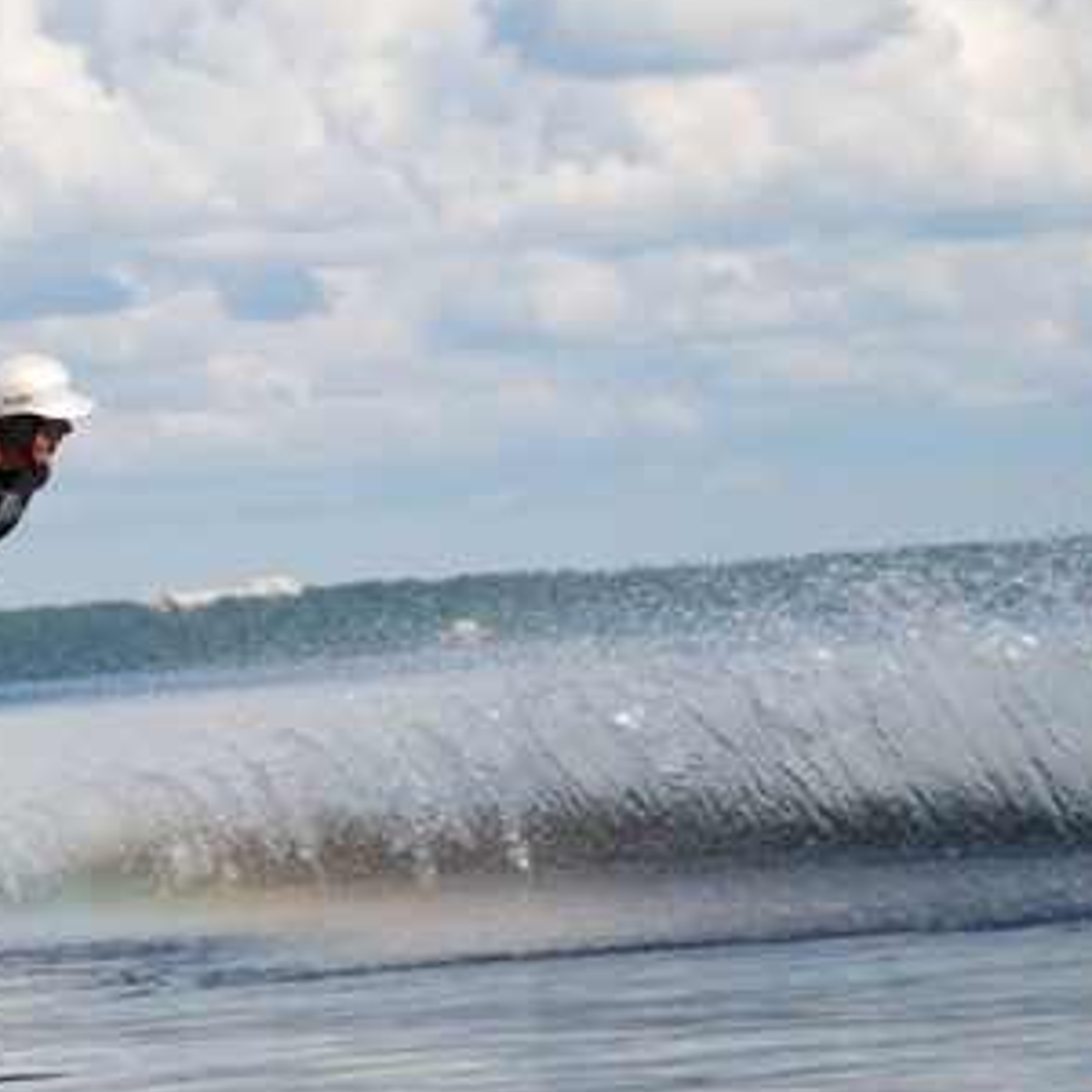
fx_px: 8744
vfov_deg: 7.1
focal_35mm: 245
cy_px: 517
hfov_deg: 7.1
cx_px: 91
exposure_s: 1/500
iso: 100
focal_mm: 90
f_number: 5.6
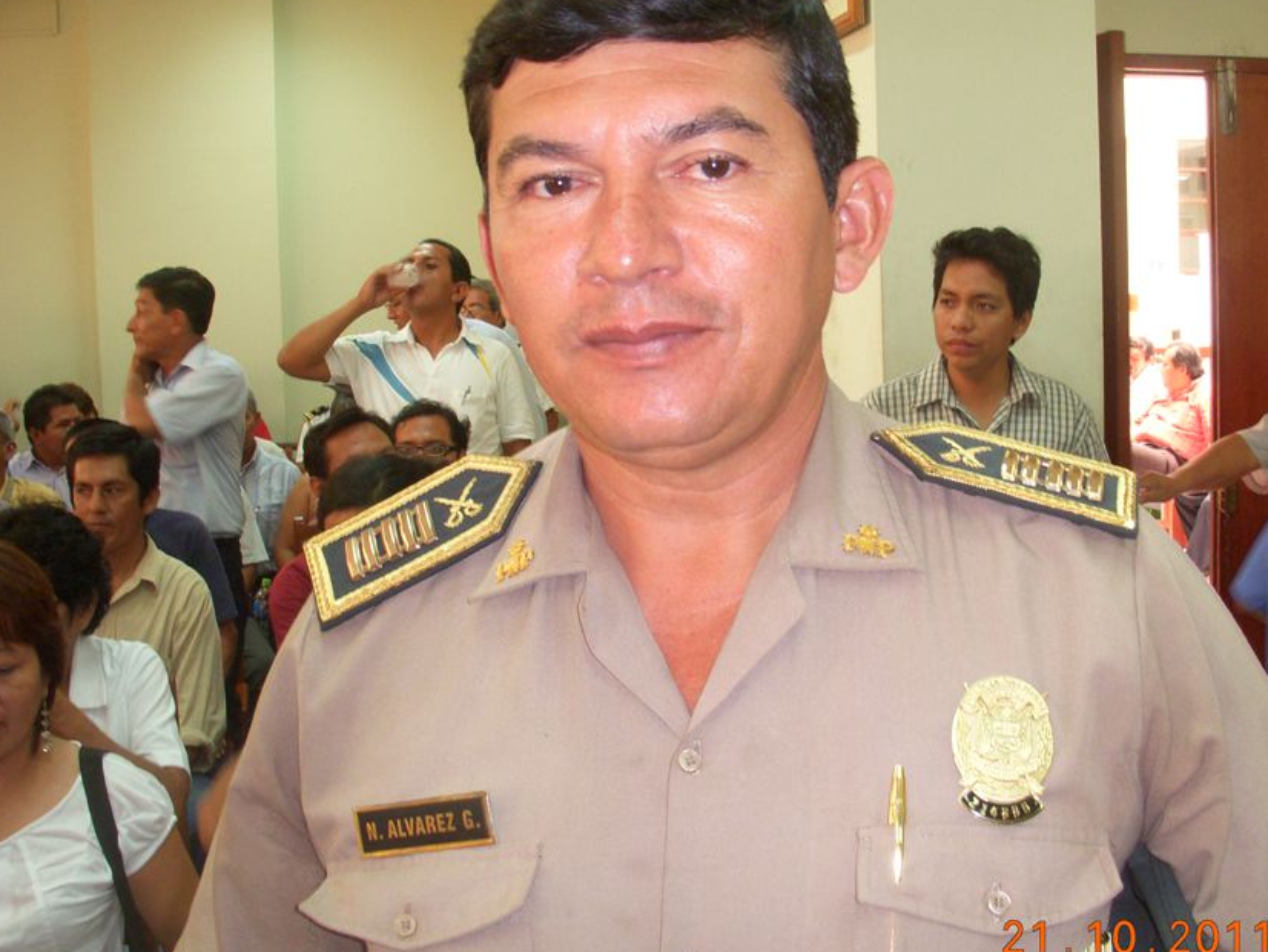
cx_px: 737
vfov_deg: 31.5
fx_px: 1685
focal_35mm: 46
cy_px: 482
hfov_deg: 41.1
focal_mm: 6.3
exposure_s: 1/15
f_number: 3.3
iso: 200
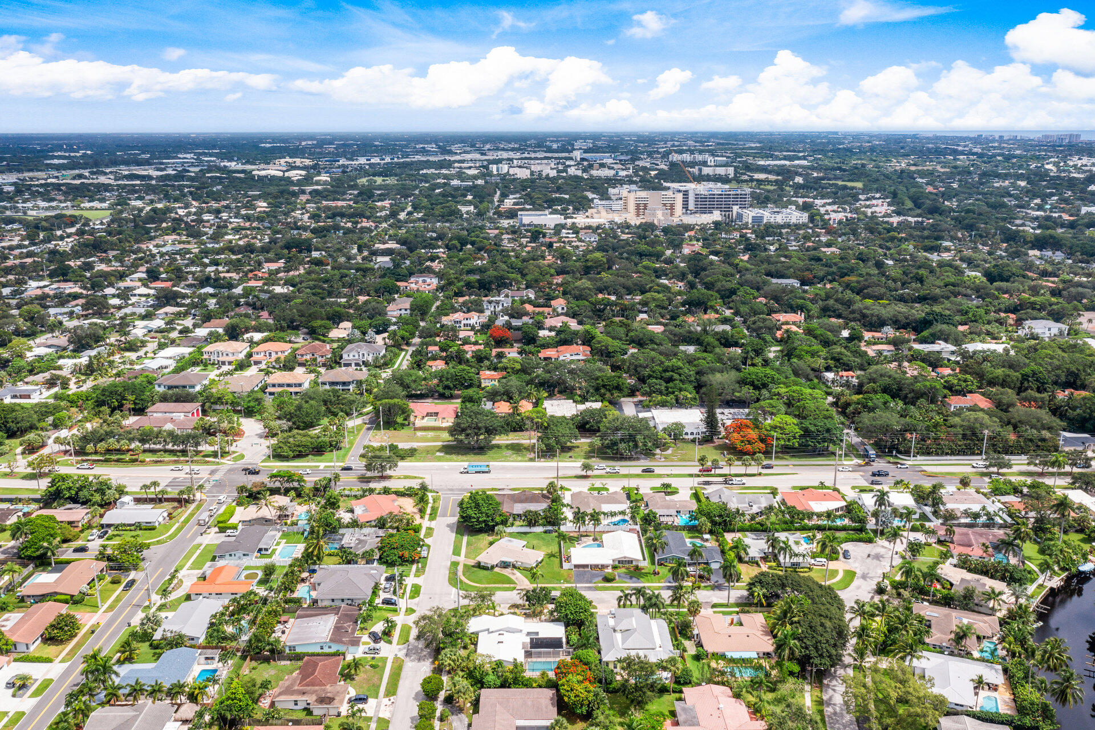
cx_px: 548
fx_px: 851
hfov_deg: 65.5
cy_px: 365
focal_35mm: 28
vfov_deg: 46.4
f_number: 6.3
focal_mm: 10.26
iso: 100
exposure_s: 1/500
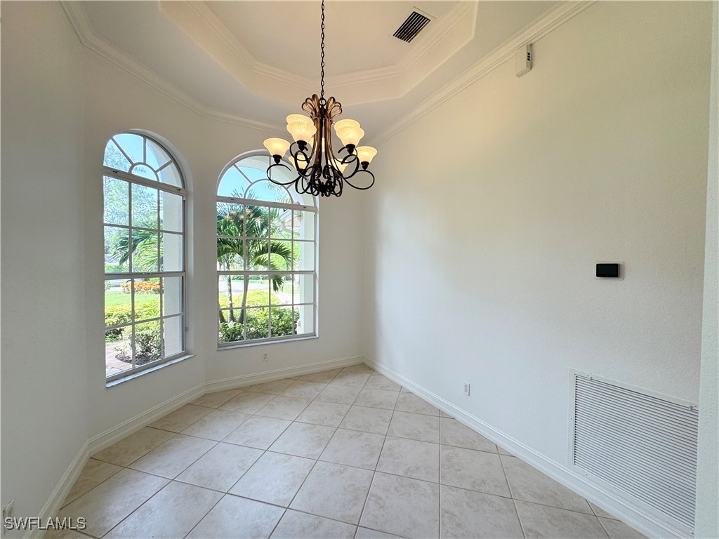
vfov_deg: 85.7
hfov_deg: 102.1
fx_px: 291
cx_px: 360
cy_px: 270
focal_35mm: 14
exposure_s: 1/153
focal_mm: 2.22
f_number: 2.2
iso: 40
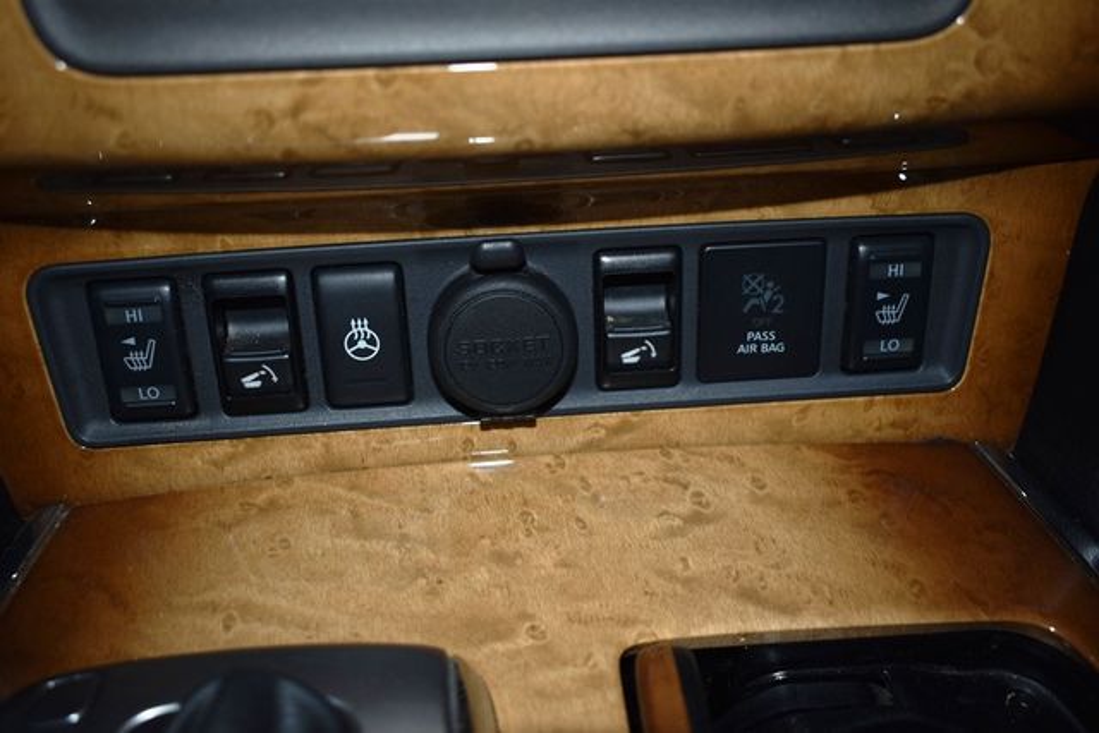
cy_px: 366
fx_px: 1099
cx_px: 550
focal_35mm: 36
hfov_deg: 53.1
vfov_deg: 36.9
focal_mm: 24
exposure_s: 1/60
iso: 200
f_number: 4
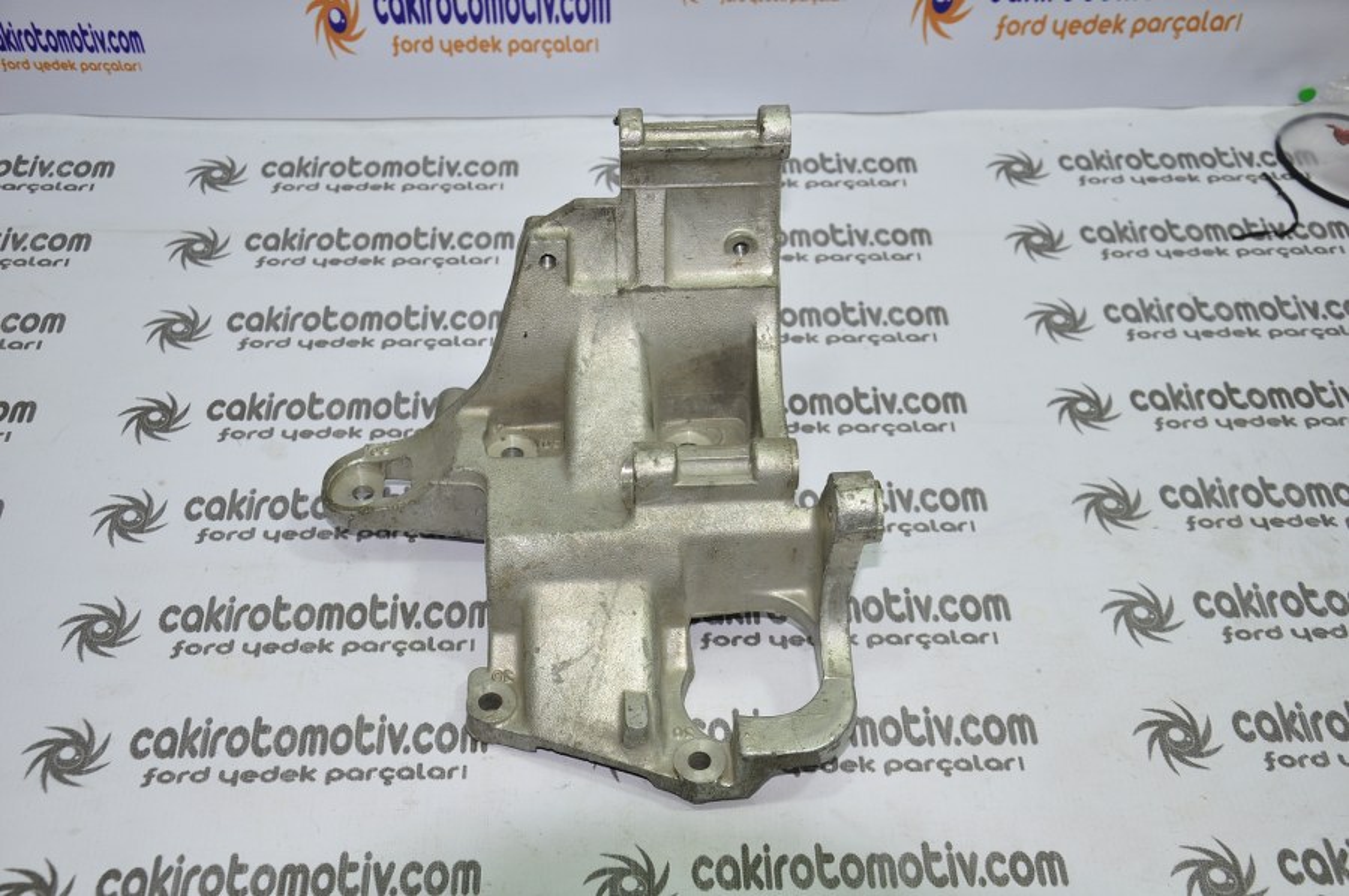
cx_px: 674
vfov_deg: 29.8
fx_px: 1684
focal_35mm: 45
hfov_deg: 43.6
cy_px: 448
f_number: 5.6
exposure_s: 1/50
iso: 200
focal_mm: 30
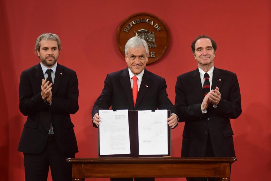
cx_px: 136
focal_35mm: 138
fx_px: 1039
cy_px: 90
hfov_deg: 14.9
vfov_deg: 9.9
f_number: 2.8
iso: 1600
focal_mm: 92
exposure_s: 1/640
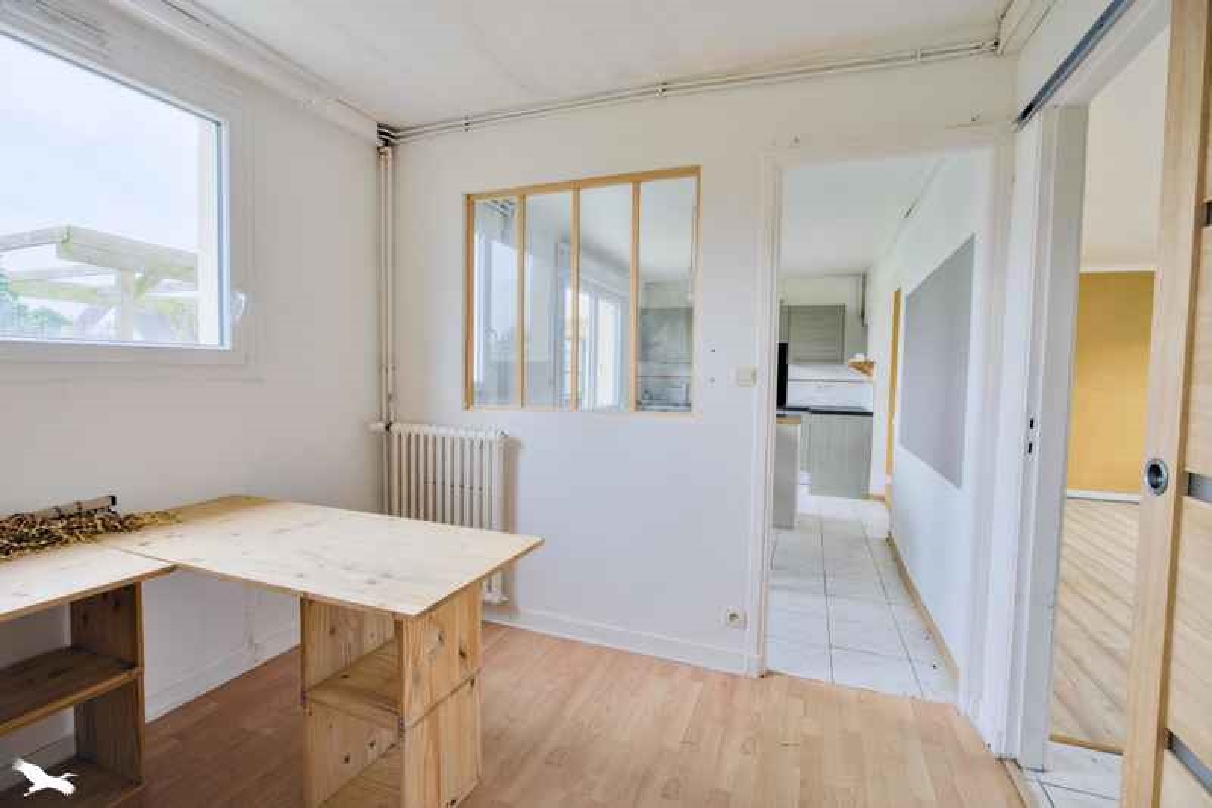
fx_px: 539
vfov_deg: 73.7
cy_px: 404
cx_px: 606
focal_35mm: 16
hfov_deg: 96.7
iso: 800
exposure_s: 1/40
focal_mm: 16
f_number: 8
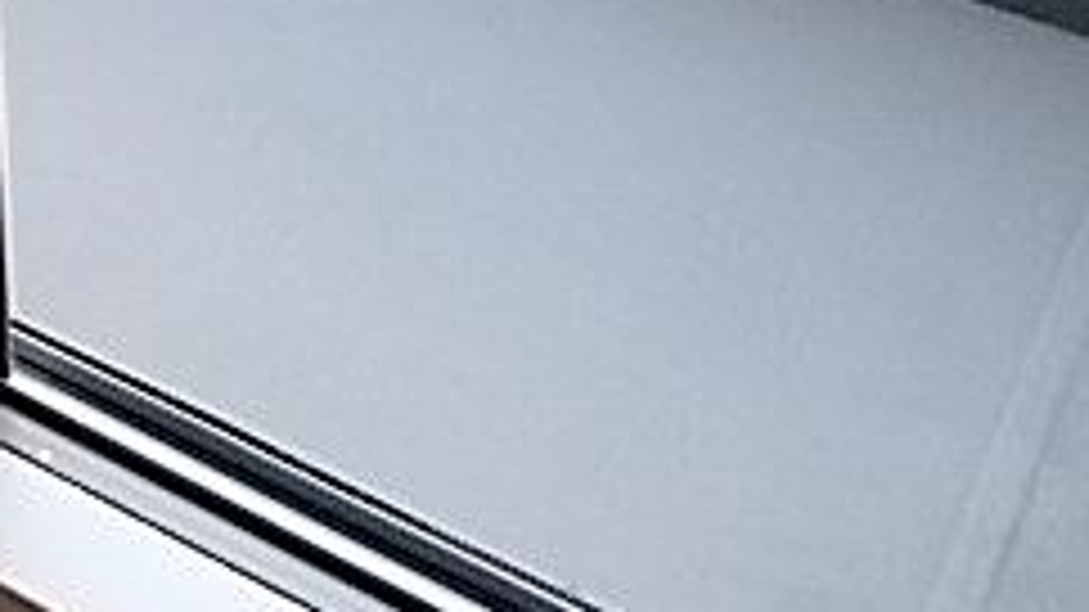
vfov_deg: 14.6
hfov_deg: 27.7
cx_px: 234
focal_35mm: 75
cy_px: -392
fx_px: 2165
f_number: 3.2
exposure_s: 1/125
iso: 500
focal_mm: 4.6
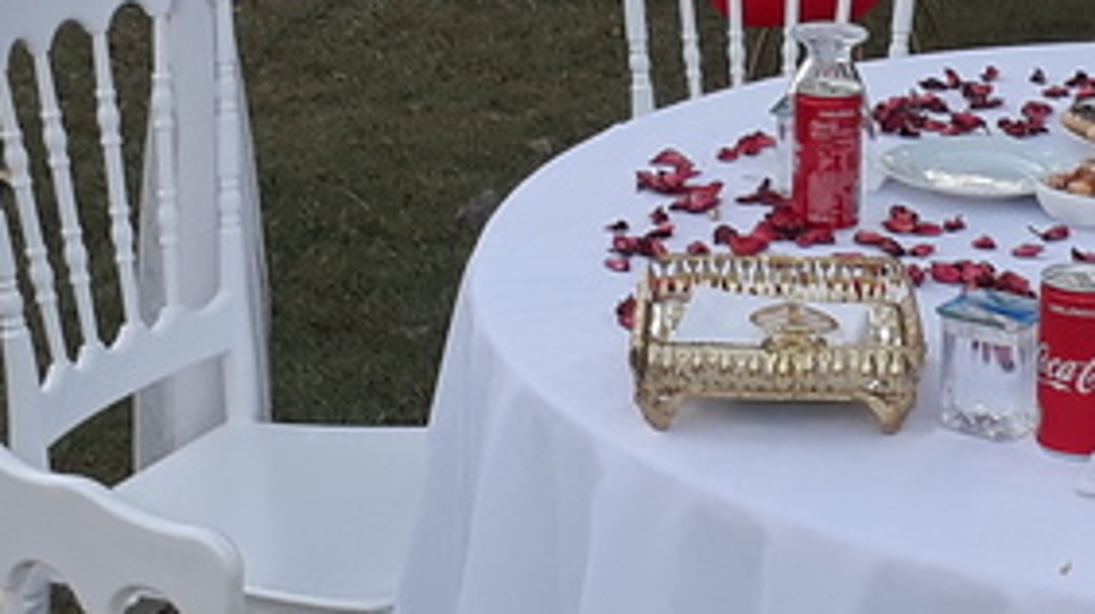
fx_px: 3104
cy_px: -89
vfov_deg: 11.1
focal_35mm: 107
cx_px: 792
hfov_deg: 19.9
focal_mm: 3.6
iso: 50
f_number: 1.9
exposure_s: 1/50
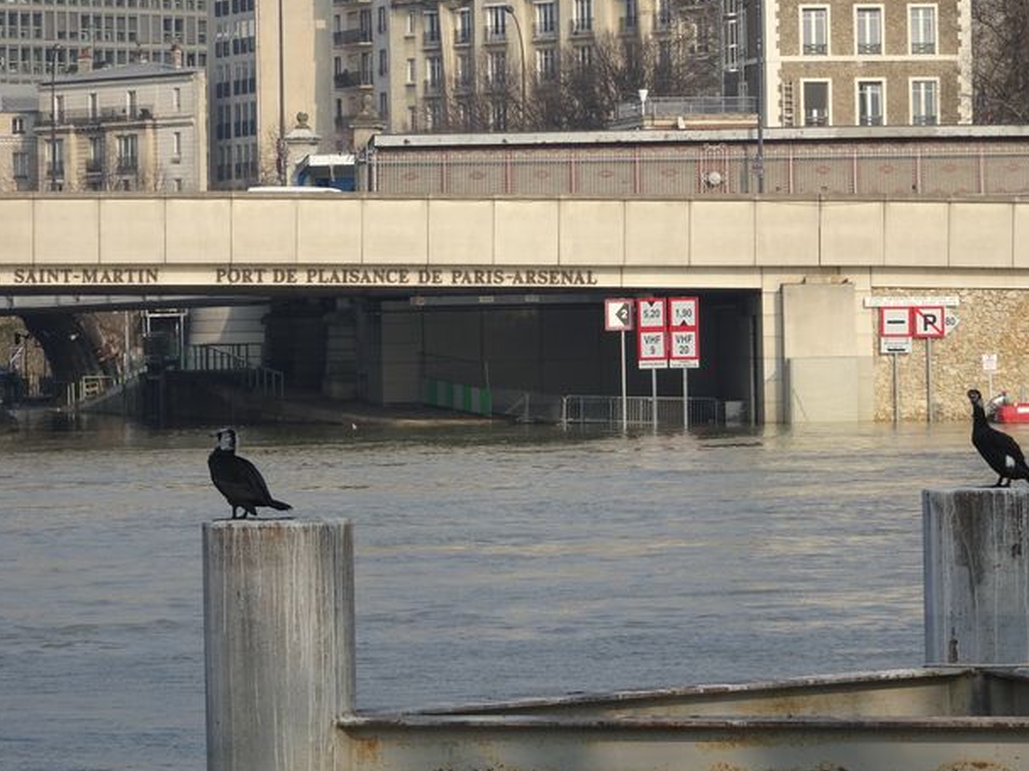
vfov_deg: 8.6
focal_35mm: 173
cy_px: 421
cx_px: 529
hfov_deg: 11.4
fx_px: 5142
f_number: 5.6
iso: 80
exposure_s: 1/320
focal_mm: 25.66
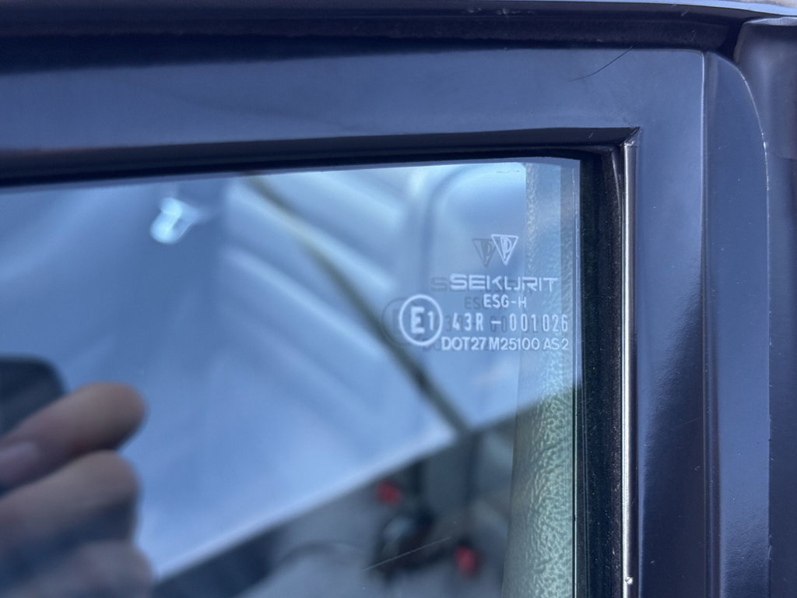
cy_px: 299
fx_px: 1105
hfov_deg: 39.7
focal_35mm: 48
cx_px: 398
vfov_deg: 30.3
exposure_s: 1/145
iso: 125
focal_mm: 6.76
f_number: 1.78
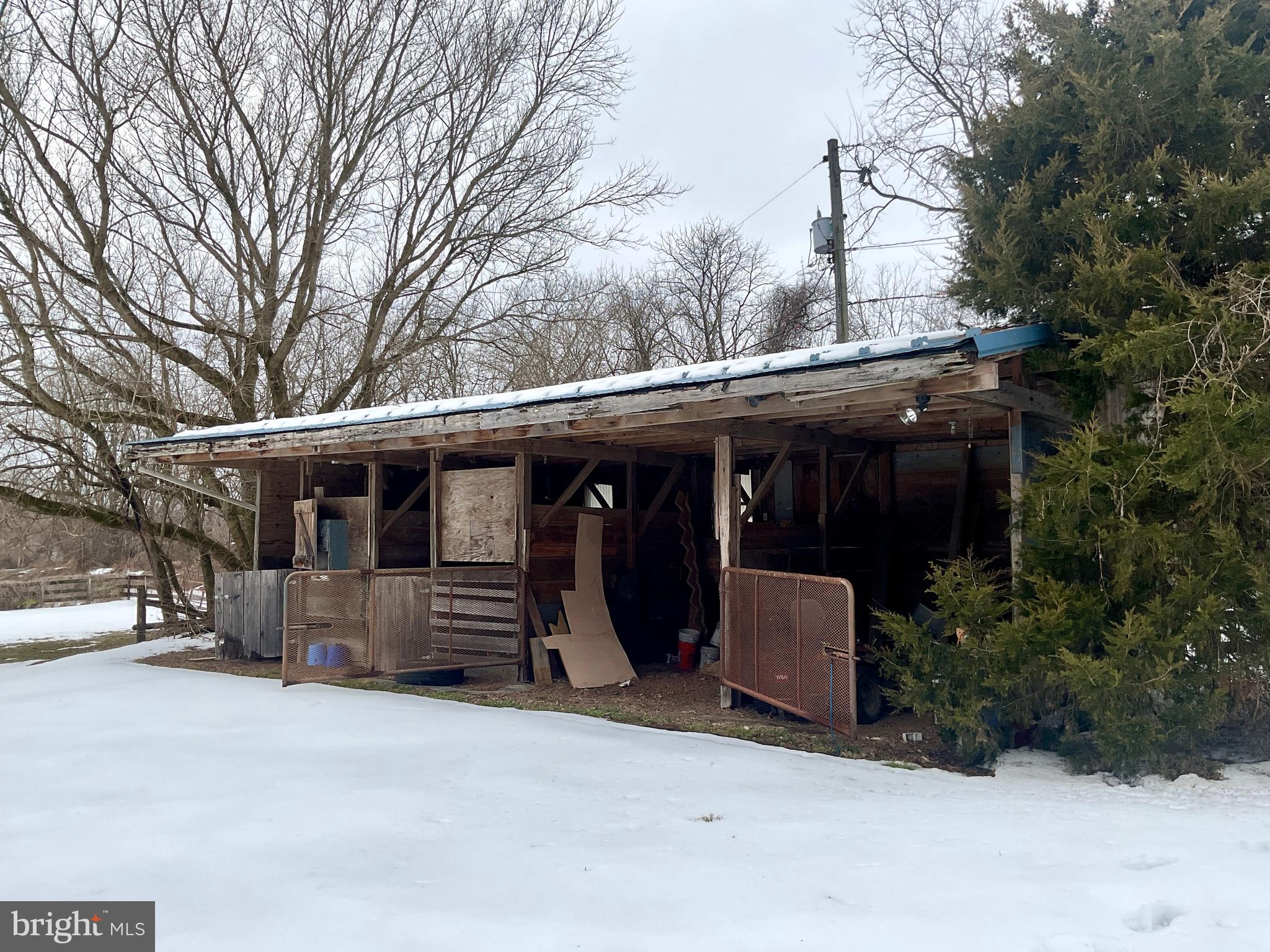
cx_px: 635
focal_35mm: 29
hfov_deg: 61.7
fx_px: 1064
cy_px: 476
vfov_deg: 48.2
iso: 16
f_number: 1.8
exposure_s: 1/1984
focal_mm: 3
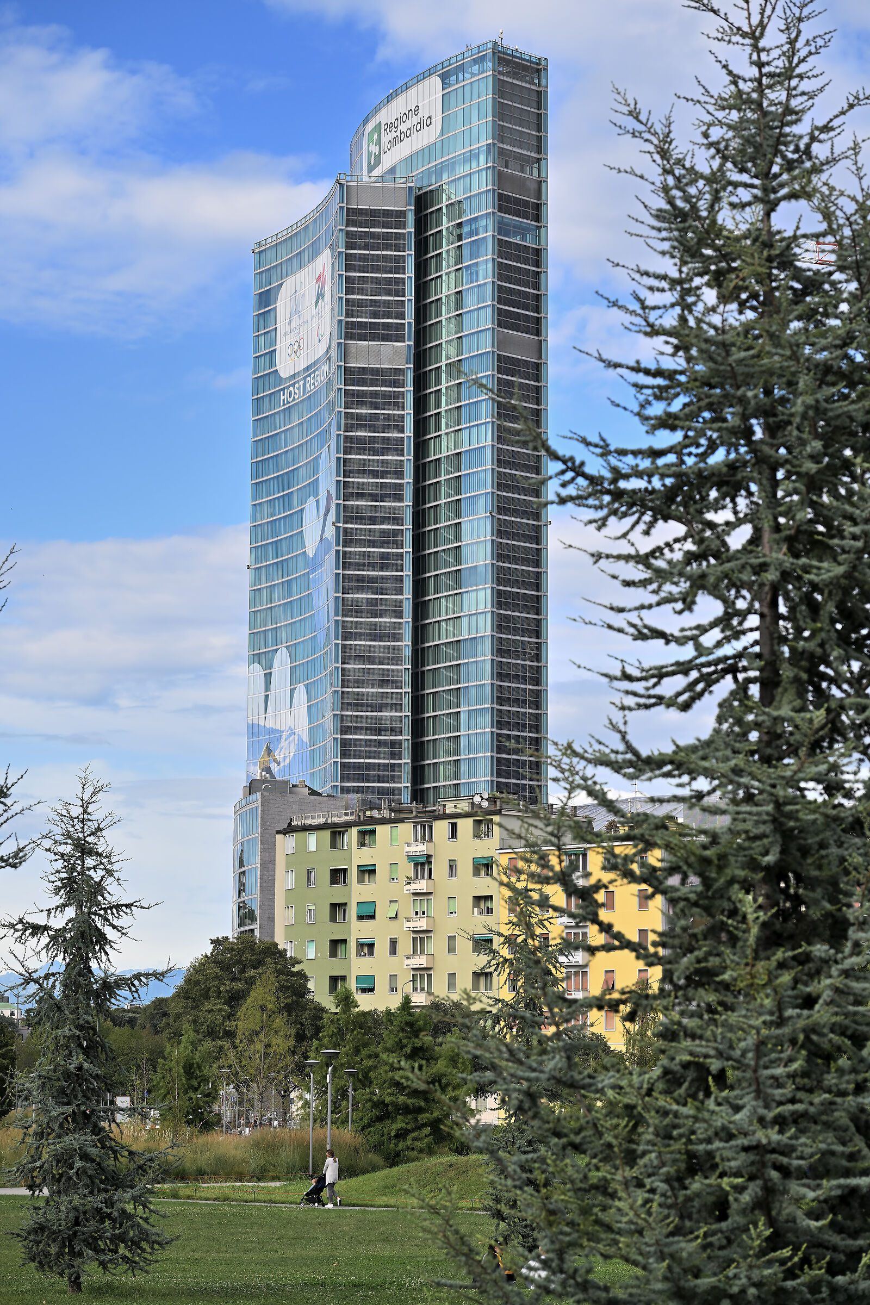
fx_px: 2646
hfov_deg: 18.7
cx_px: 435
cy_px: 652
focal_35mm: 73
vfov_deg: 27.7
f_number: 5.6
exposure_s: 1/1000
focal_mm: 73
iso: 360
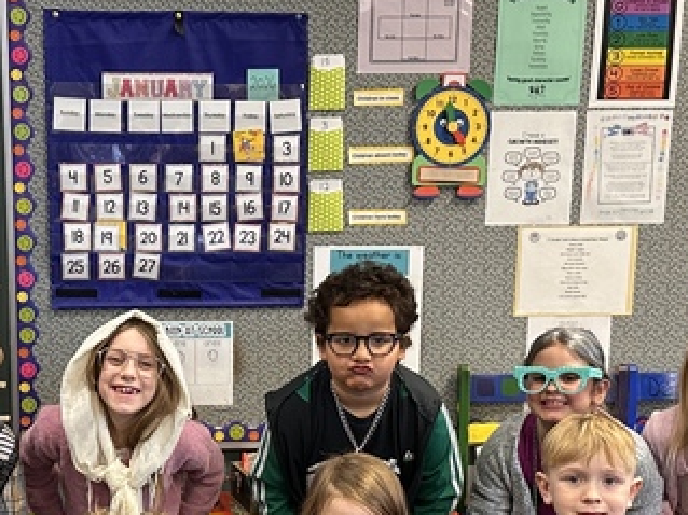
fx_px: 1530
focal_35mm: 77
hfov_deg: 25.2
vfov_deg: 18.9
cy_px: 429
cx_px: 233
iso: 160
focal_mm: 6.86
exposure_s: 1/60
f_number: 1.78
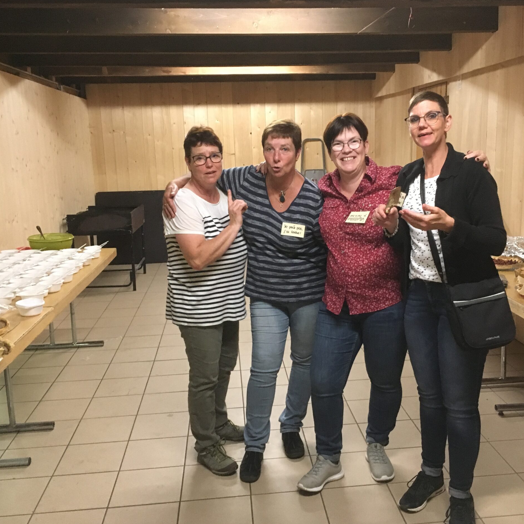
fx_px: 599
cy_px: 263
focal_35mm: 35
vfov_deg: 47.2
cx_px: 294
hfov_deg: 47.1
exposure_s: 1/17
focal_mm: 4.15
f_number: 2.2
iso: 250
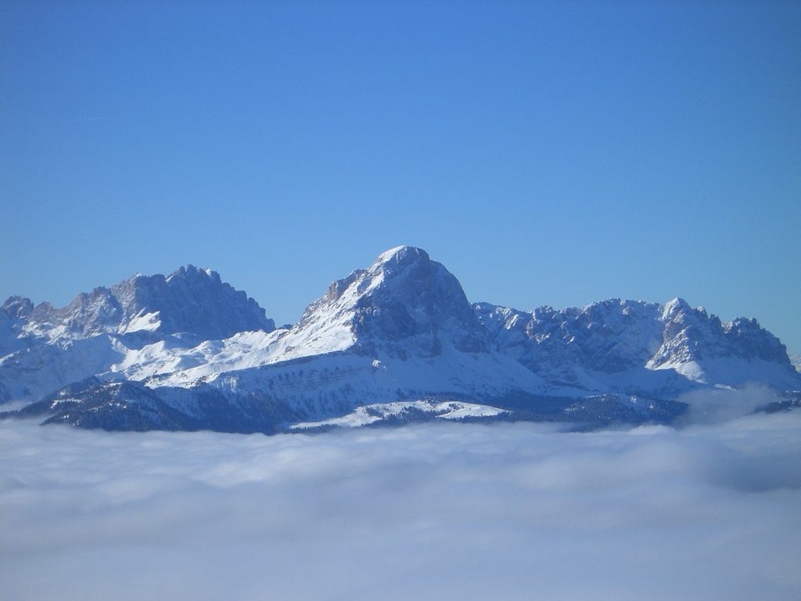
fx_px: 2638
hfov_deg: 17.3
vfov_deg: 13.0
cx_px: 400
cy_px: 300
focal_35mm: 114
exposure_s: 1/400
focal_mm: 18.6
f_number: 8.3
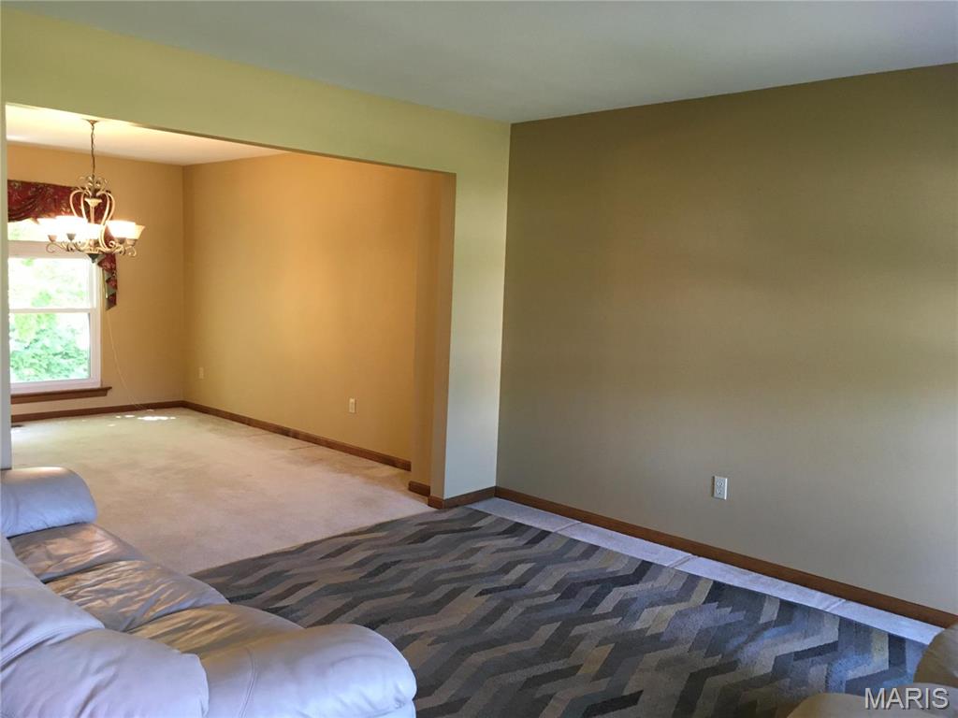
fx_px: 803
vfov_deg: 48.2
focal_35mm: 29
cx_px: 479
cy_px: 359
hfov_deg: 61.7
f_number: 2.2
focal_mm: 4.15
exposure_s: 1/30
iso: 125
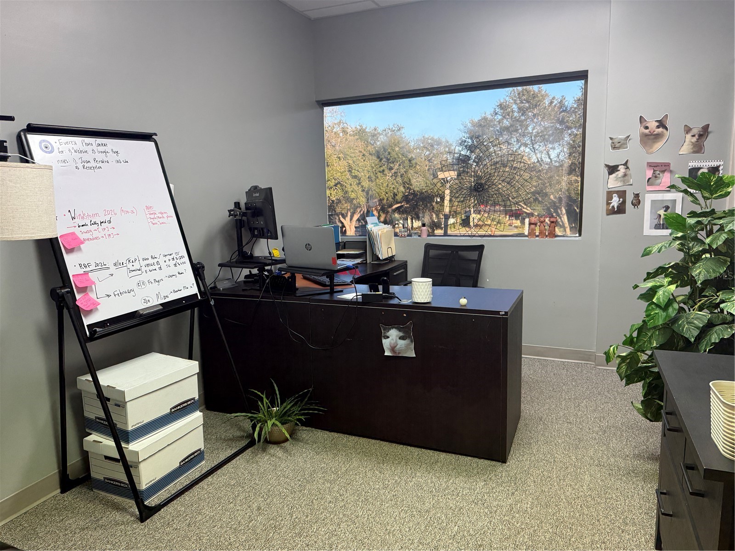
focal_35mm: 24
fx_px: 510
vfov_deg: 56.8
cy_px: 276
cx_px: 368
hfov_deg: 71.6
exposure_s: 1/60
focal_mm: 6.76
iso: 250
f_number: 1.78
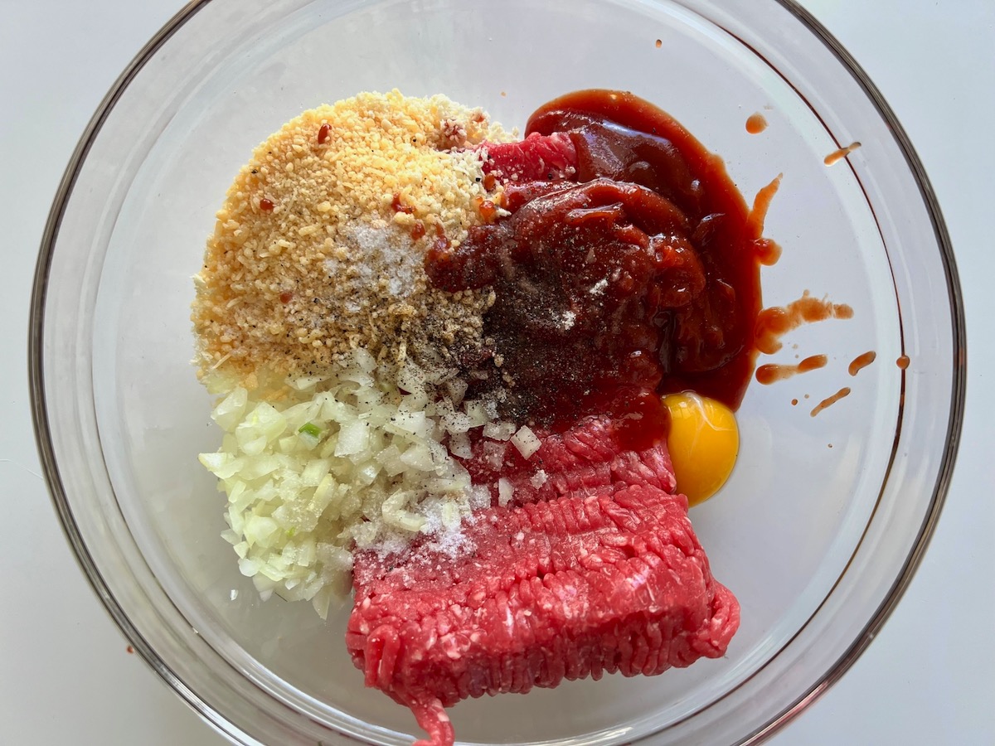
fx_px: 747
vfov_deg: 53.1
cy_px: 373
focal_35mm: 26
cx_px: 498
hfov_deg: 67.3
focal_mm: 5.7
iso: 50
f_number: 1.5
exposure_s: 1/121
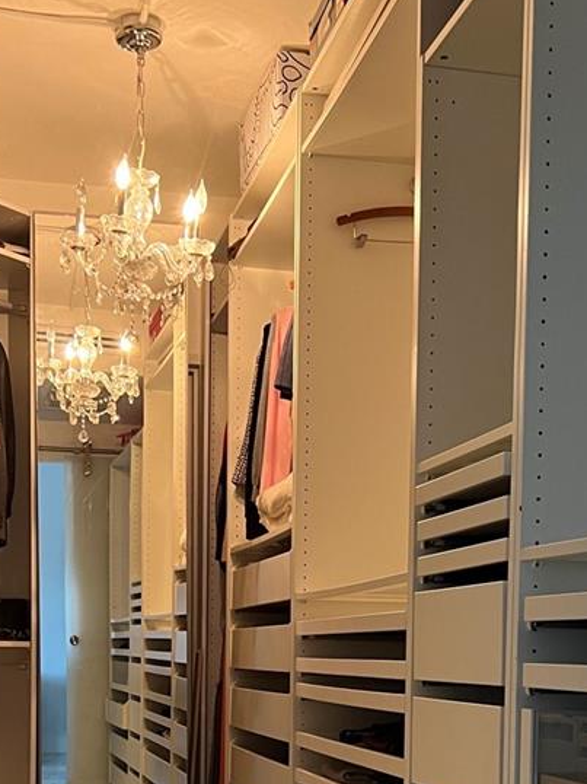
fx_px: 1312
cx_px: 307
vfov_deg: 31.6
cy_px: 716
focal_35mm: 58
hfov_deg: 25.2
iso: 160
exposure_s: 1/60
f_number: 1.5
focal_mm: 5.7
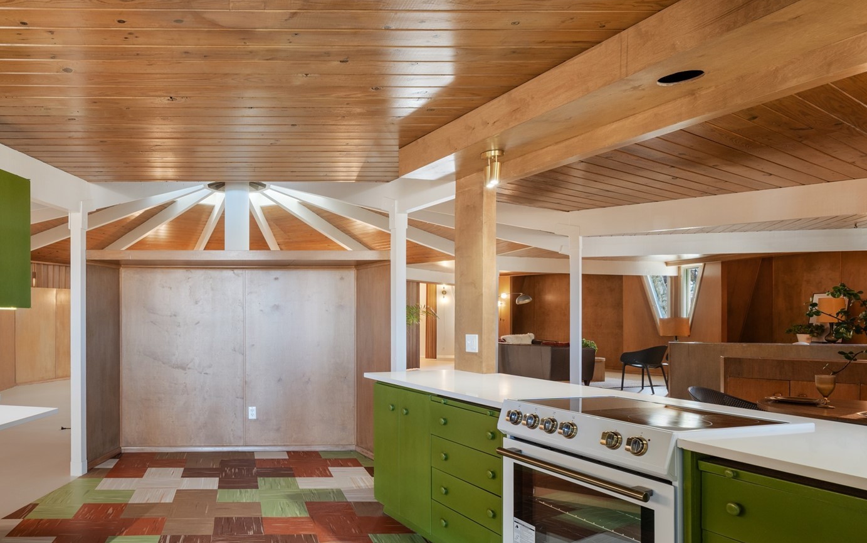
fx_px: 567
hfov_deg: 70.7
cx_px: 237
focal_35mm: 24
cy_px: 320
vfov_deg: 50.8
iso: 250
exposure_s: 1/1.25
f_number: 9
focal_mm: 16
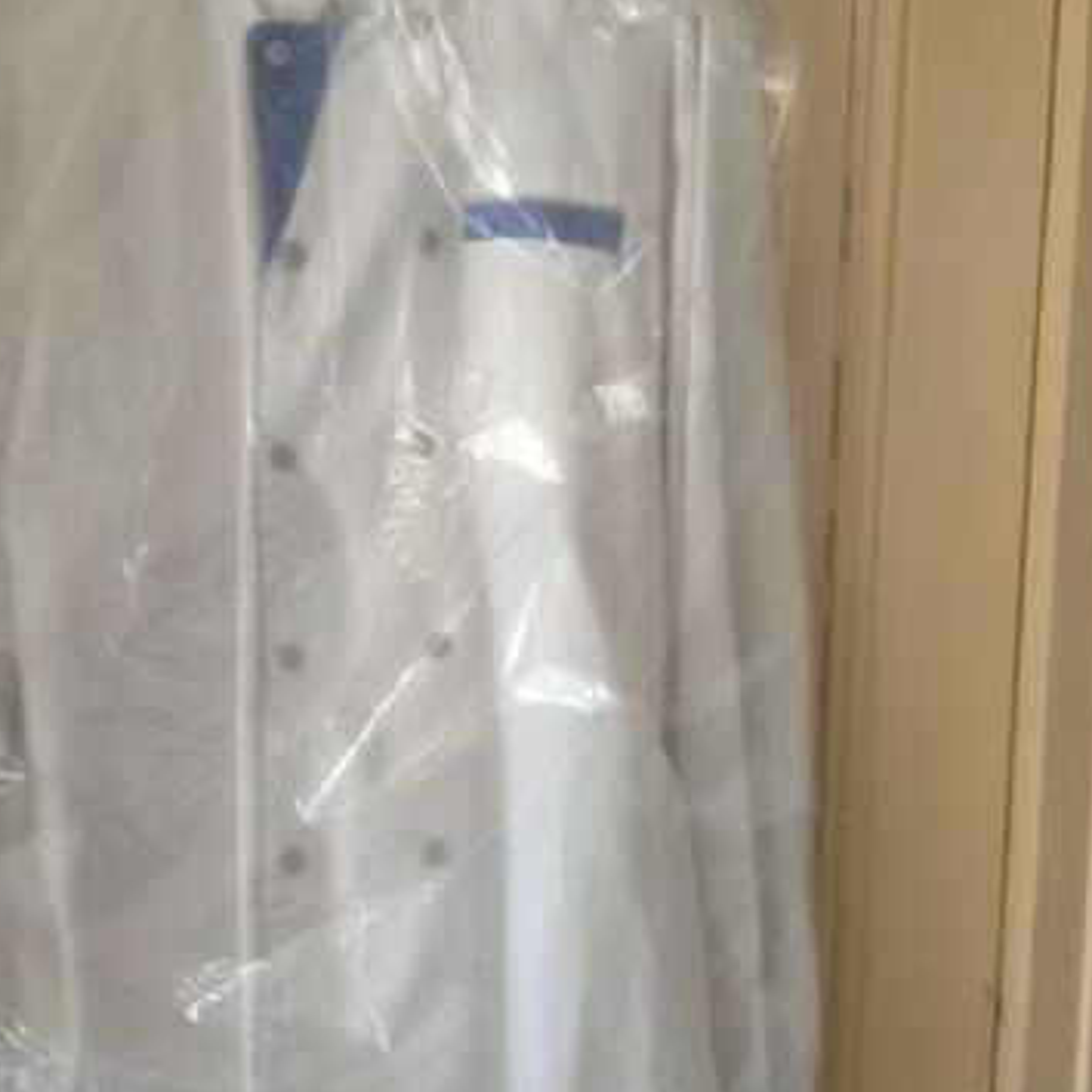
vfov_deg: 30.5
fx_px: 1999
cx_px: 395
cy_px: 583
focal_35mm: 56
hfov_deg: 30.4
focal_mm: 4.28
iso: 160
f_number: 2.4
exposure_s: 1/20
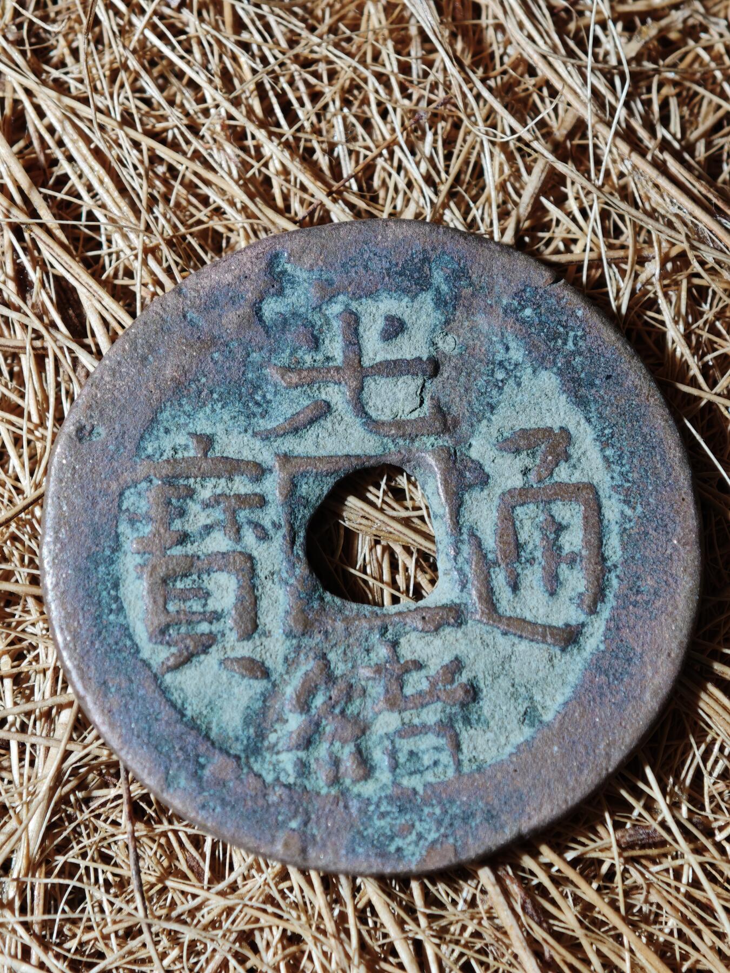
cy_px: 486
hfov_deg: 15.7
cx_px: 365
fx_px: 2643
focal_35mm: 94
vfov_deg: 20.9
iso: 100
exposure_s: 1/100
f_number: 2
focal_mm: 9
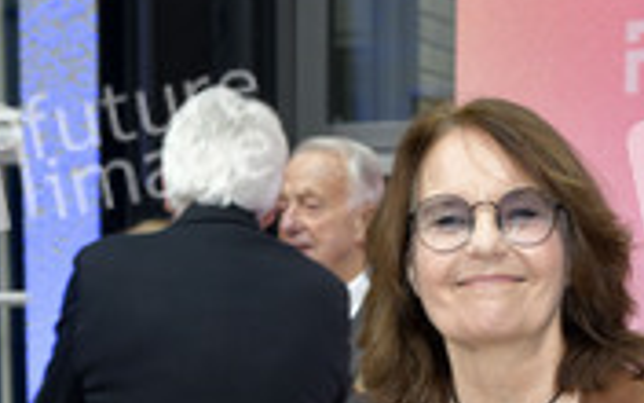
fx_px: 2036
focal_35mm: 116
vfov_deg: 10.6
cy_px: 707
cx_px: 483
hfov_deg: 17.9
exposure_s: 1/125
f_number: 5.6
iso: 1250
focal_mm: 50
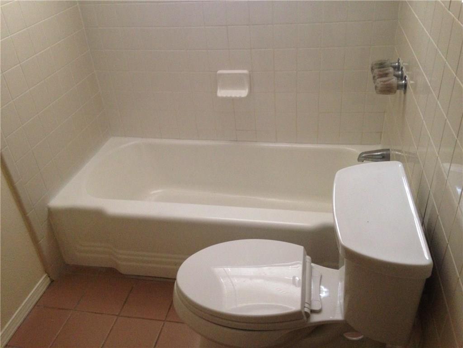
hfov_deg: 55.4
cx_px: 232
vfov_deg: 42.9
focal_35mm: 33
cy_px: 174
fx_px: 441
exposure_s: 1/20
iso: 250
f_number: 2.4
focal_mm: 4.12
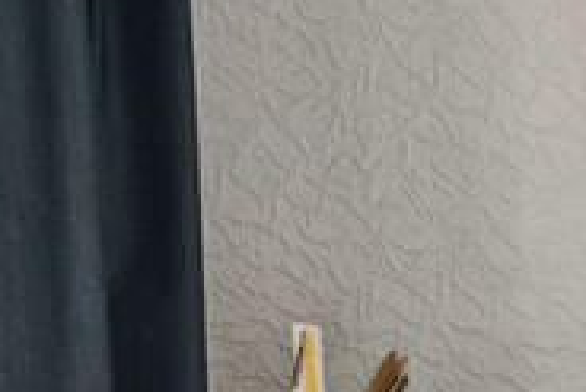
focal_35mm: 128
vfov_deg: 9.8
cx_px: 1045
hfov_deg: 14.2
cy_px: 849
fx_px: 2085
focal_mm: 23
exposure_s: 1/100
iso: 3200
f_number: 8
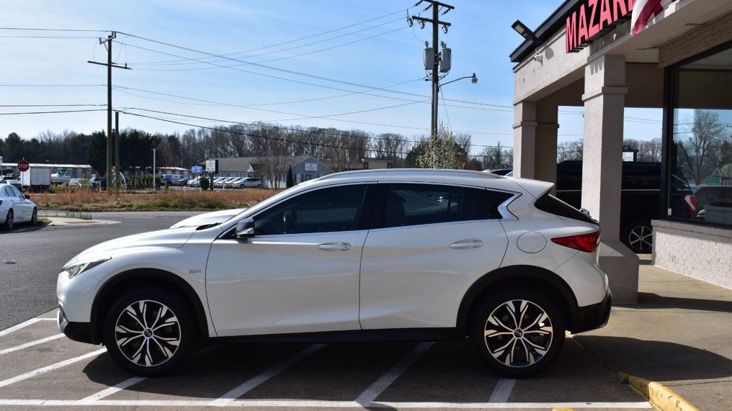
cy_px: 223
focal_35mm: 38
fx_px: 737
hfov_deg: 52.8
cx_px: 368
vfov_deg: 31.2
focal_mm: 24
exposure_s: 1/500
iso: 220
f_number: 11
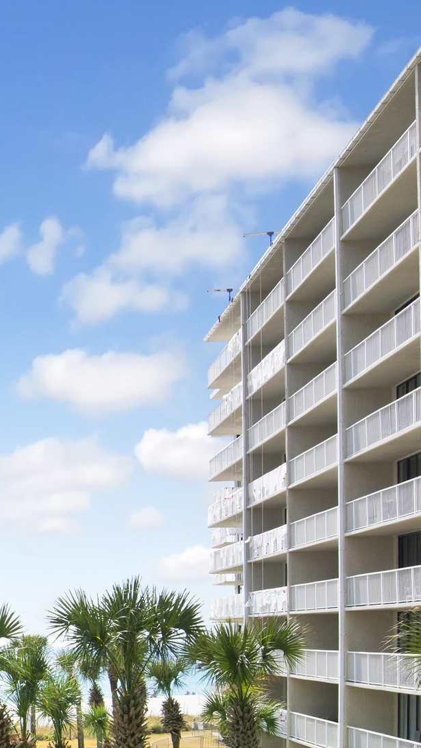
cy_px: 625
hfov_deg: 17.6
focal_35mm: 59
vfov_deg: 34.1
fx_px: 1170
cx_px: -269
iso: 200
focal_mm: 20
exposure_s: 1/250
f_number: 11
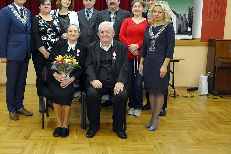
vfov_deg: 33.2
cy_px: 63
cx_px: 93
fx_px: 256
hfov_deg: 48.2
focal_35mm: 40
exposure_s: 1/80
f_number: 5.6
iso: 2500
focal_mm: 22
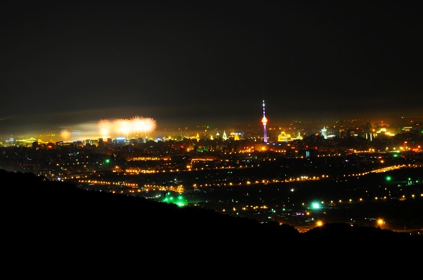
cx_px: 212
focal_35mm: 128
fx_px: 1495
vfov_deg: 10.7
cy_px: 140
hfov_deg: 16.1
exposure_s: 30
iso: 200
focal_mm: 85
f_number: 13
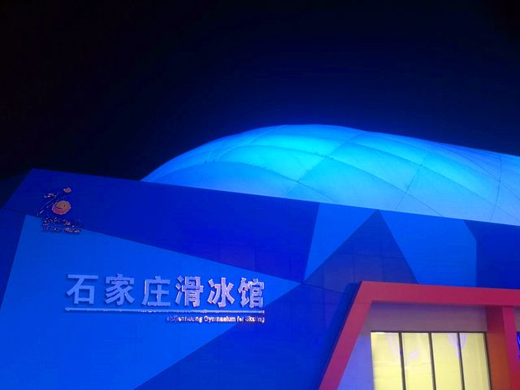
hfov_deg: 47.9
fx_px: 586
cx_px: 260
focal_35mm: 39
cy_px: 195
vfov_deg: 36.8
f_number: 1.6
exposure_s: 1/30
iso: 320
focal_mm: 3.95
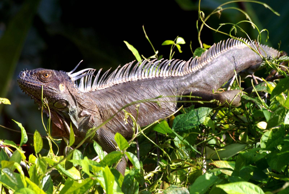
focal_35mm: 450
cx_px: 144
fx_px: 3617
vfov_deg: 3.1
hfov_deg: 4.6
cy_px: 97
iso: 400
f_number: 11
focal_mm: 300
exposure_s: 1/160
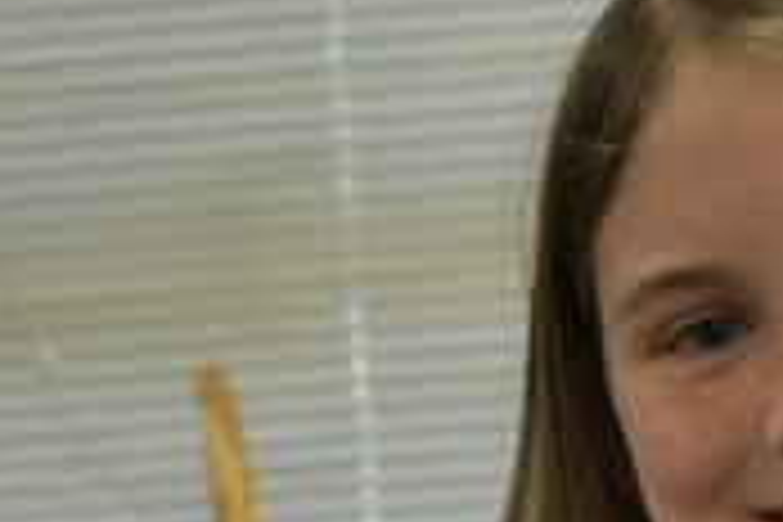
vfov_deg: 5.4
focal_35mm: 247
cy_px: 1285
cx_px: 531
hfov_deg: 8.3
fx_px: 5372
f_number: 4.2
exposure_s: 1/125
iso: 1100
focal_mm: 28
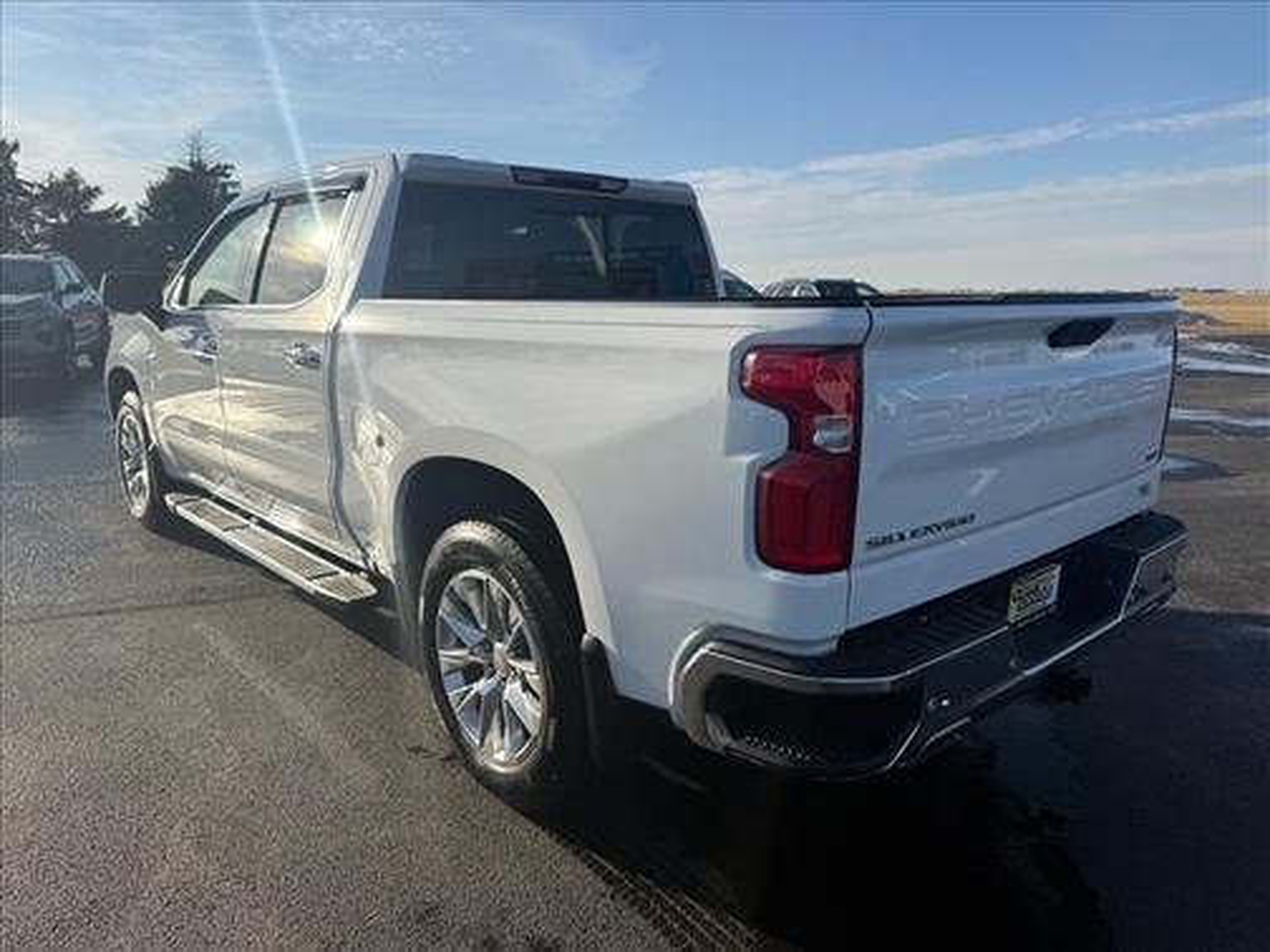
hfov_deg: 71.6
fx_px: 881
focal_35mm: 24
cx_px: 635
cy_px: 476
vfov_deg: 56.8
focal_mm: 6.76
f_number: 1.78
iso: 80
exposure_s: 1/6173
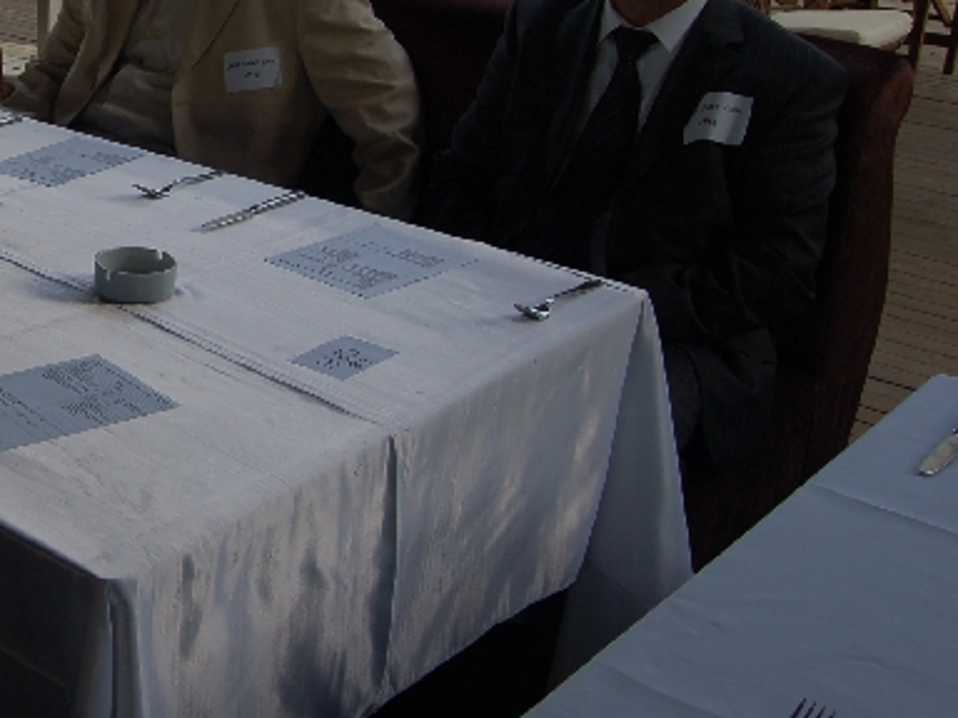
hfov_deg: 32.3
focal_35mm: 54
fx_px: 1494
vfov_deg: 26.6
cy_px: 162
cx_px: -32
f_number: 5.6
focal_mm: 18
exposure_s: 1/125
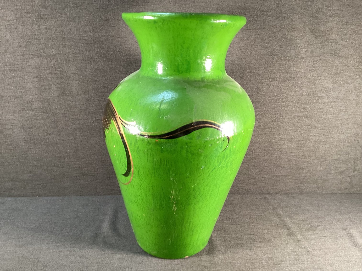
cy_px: 136
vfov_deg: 45.4
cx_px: 181
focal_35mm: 31
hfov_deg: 58.3
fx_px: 324
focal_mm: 3.3
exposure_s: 1/60
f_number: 2.4
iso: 200
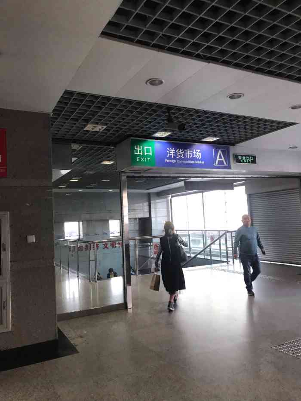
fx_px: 325
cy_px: 200
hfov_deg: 49.8
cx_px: 150
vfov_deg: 63.4
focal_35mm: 28
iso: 40
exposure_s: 1/25
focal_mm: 3.99
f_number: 1.8
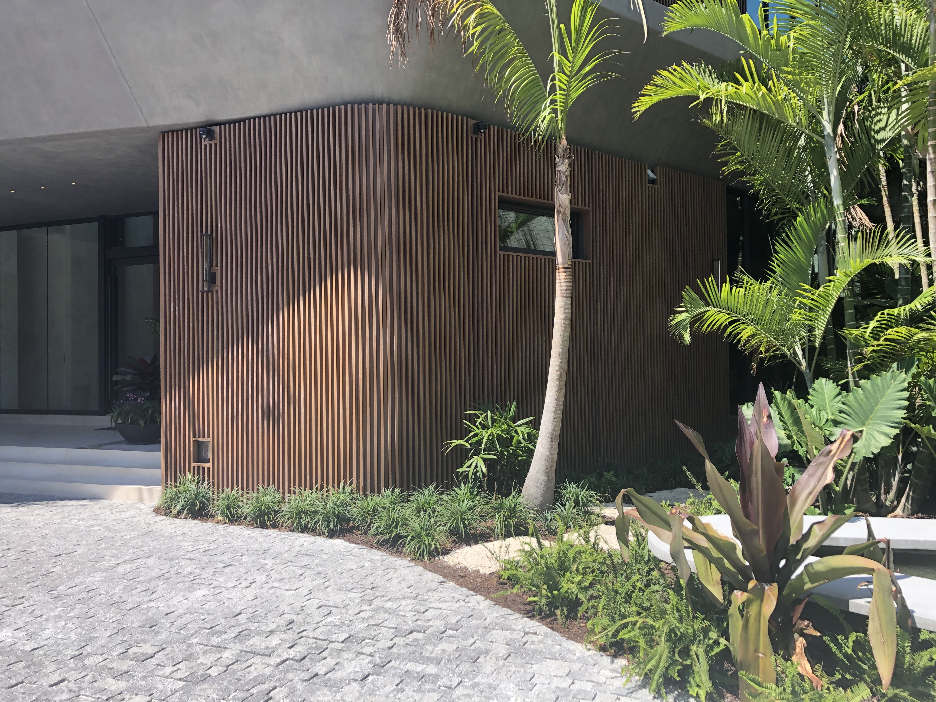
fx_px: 757
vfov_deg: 49.7
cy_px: 351
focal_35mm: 28
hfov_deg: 63.4
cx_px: 468
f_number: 1.8
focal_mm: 4
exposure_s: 1/540
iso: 20
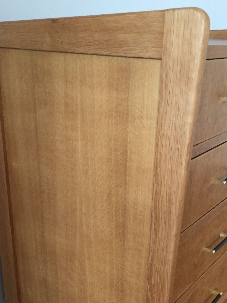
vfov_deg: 40.2
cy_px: 223
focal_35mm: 46
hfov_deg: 31.5
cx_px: 108
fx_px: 402
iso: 250
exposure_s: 1/20
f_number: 2.2
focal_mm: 4.15
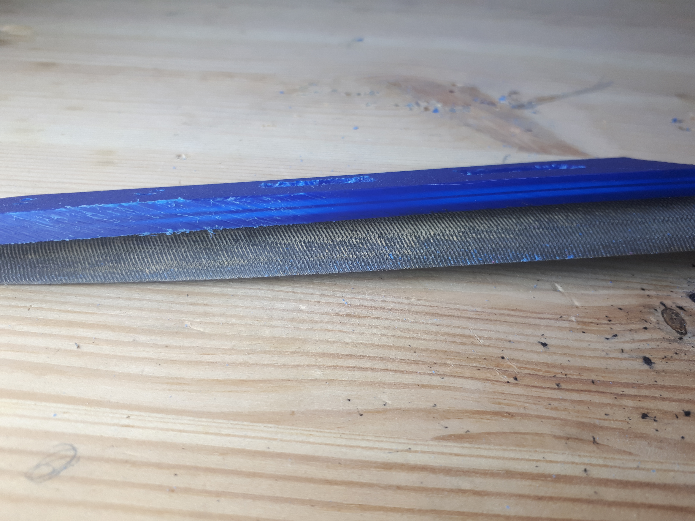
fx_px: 542
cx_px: 348
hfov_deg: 65.3
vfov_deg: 51.4
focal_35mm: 27
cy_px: 260
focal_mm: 3.6
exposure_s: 1/33
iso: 50
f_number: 1.9
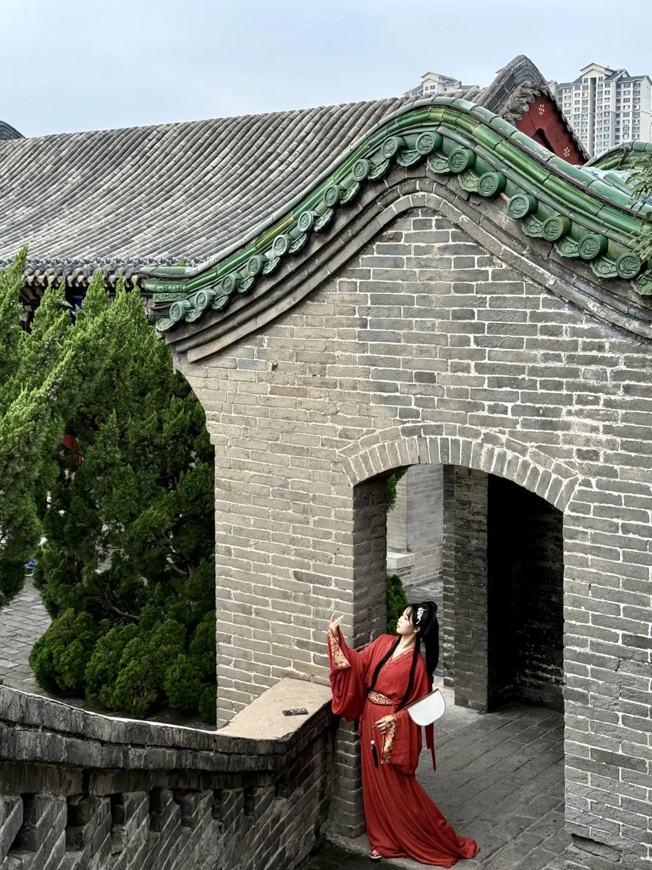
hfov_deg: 30.3
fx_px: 1206
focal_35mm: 48
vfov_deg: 39.7
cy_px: 435
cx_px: 326
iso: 80
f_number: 1.78
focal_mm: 6.76
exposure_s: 1/601
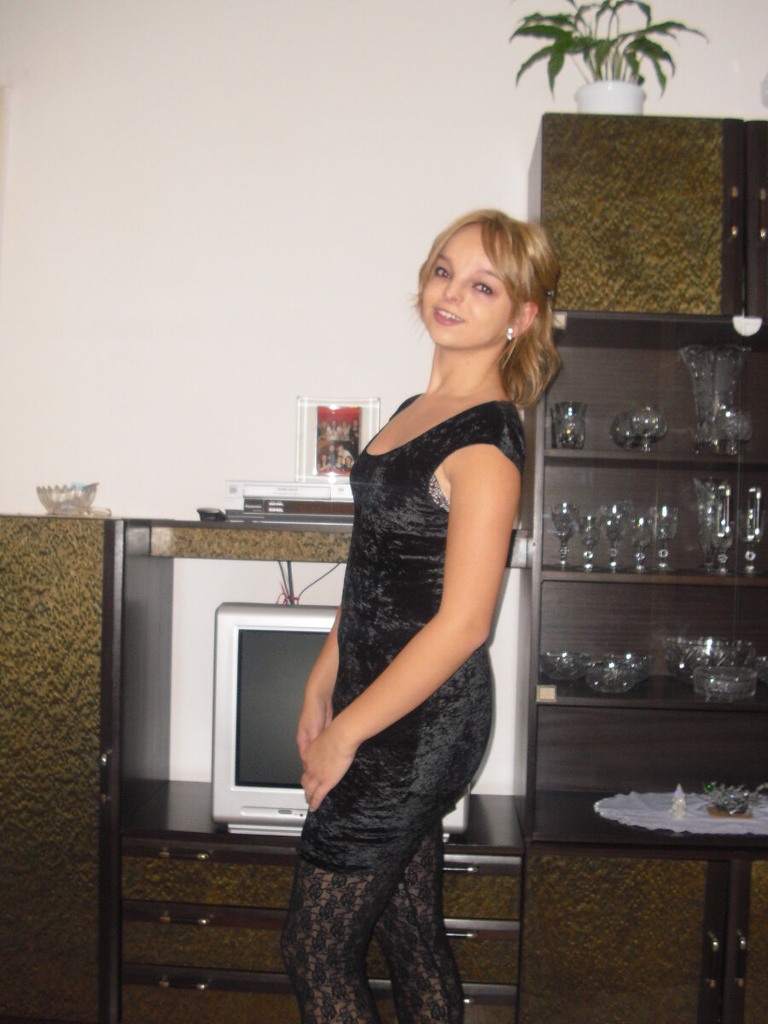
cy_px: 512
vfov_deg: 49.0
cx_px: 384
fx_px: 1124
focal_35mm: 38
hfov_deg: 37.7
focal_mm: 6.2
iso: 200
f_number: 2.8
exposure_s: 1/60
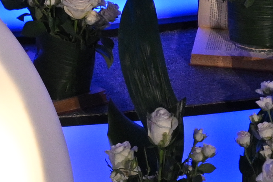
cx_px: -180
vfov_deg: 1.3
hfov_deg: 2.0
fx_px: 7939
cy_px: 118
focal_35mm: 1047
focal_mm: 120
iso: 2000
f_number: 4
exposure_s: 1/400
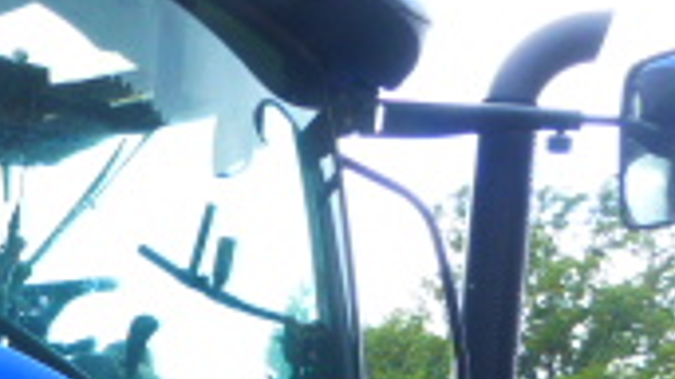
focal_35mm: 110
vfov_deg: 10.5
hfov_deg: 19.0
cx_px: 20
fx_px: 1968
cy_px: 608
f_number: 3.4
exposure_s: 1/125
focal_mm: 4.8
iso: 100
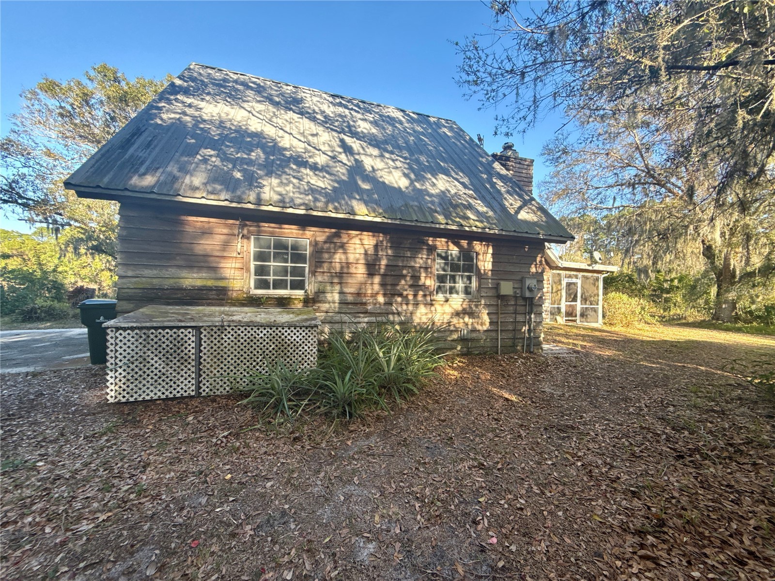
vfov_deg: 85.7
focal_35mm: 14
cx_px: 388
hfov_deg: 102.1
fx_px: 313
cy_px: 290
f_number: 2.2
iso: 64
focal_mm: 2.22
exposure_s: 1/233
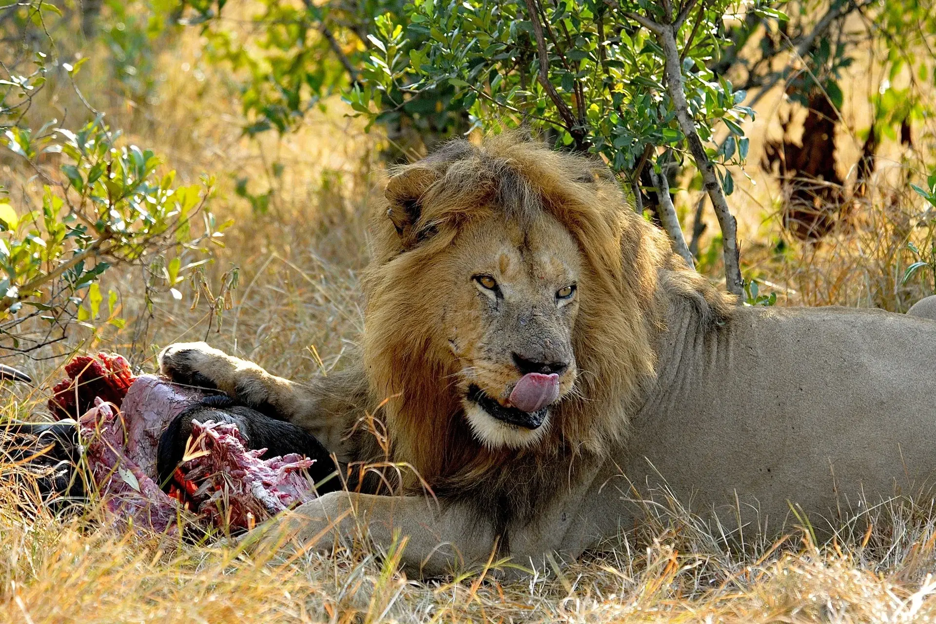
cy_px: 312
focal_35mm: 360
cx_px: 468
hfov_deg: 5.7
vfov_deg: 3.8
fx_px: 9359
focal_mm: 240
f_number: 6.3
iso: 500
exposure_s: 1/200
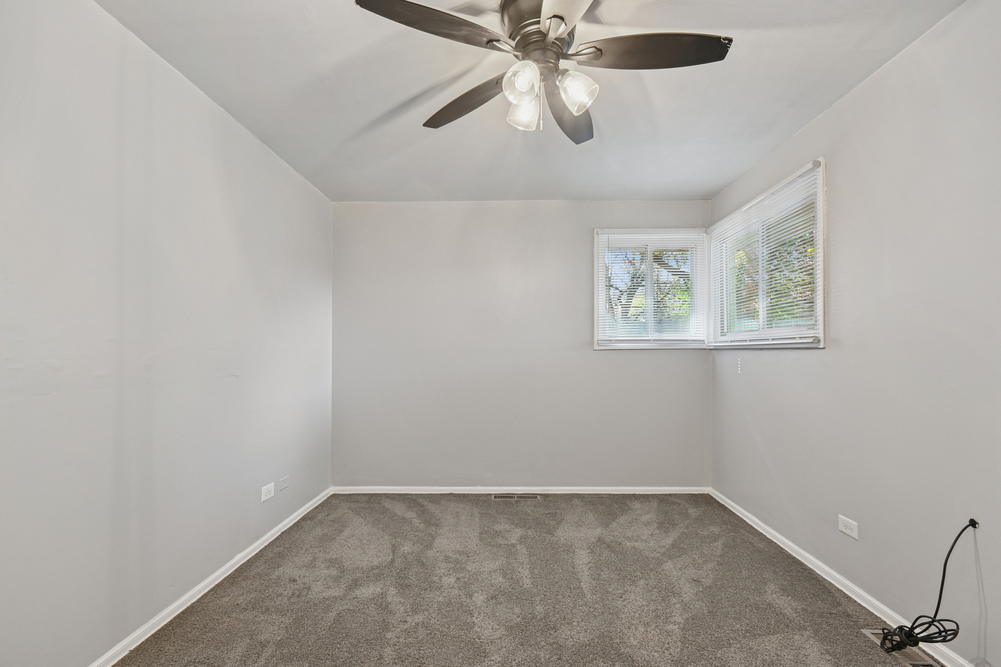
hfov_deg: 100.4
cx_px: 500
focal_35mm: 15
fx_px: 417
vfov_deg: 77.3
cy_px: 334
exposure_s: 1/6
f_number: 8
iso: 400
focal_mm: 10
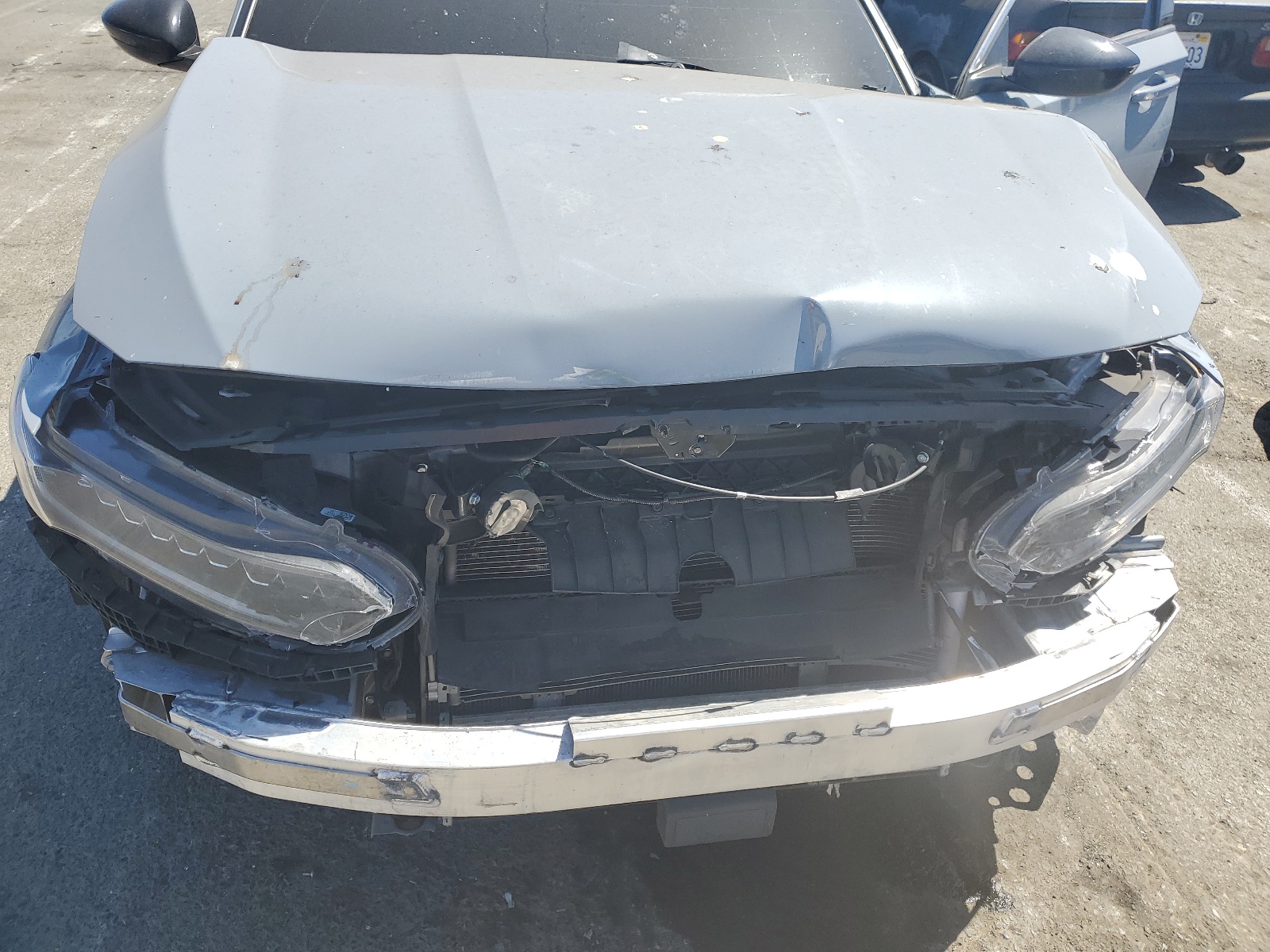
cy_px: 476
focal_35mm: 26
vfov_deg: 53.1
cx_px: 635
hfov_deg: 67.3
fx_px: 954
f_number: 1.5
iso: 50
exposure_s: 1/1667
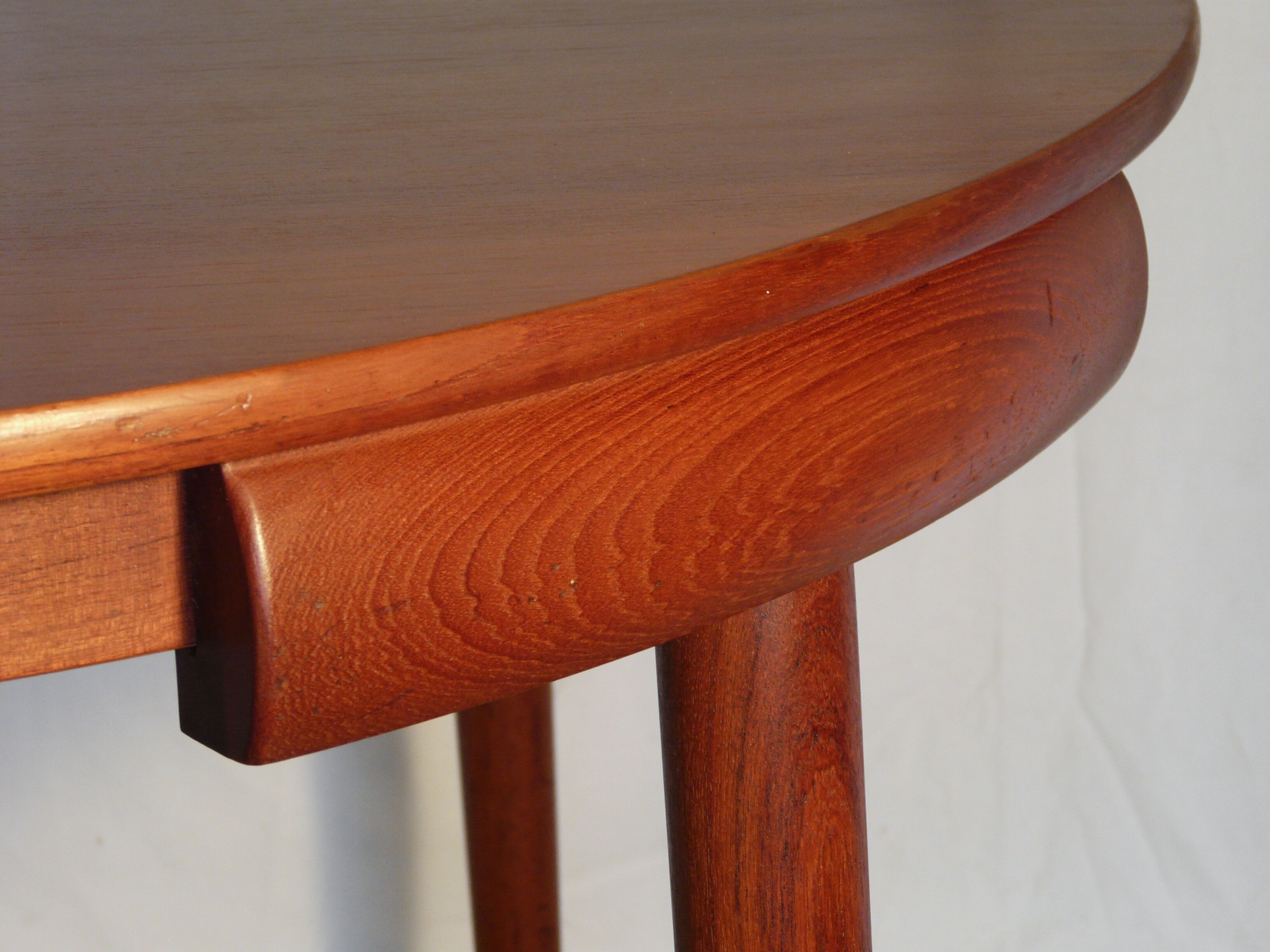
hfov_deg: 18.0
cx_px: 635
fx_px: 3999
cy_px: 476
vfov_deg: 13.6
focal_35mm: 109
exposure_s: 1/60
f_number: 3.6
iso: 160
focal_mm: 18
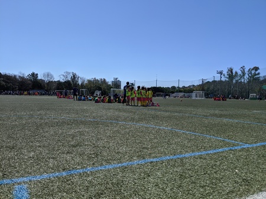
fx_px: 207
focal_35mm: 27
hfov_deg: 65.4
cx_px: 133
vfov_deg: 51.3
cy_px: 100
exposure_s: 1/4695
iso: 66
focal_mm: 4.44
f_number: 1.8
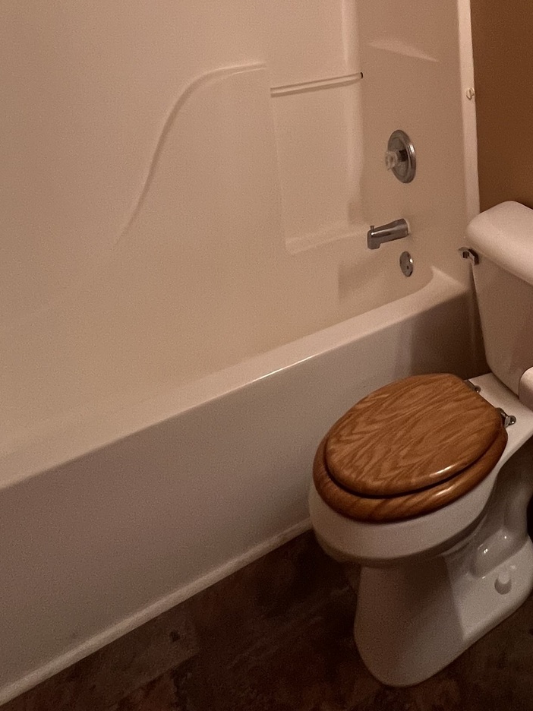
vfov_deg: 44.6
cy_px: -55
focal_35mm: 32
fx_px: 657
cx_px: 509
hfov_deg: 39.8
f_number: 1.8
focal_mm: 1.57
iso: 250
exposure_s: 1/60
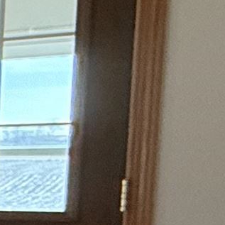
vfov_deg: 14.3
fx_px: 882
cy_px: 223
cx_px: -846
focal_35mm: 120
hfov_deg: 6.7
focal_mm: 2.22
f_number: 2.2
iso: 200
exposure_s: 1/120
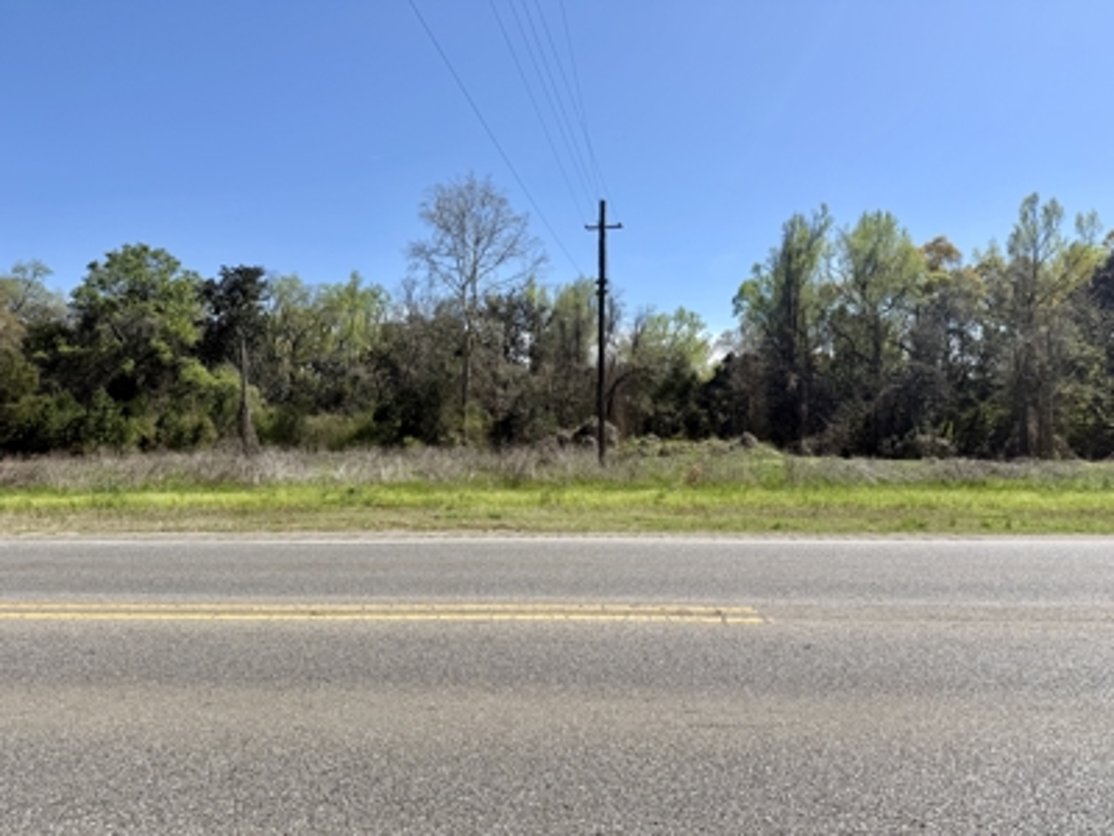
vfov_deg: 56.8
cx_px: 557
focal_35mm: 24
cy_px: 418
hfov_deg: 71.6
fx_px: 772
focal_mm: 6.76
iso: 80
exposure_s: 1/4673
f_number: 1.78
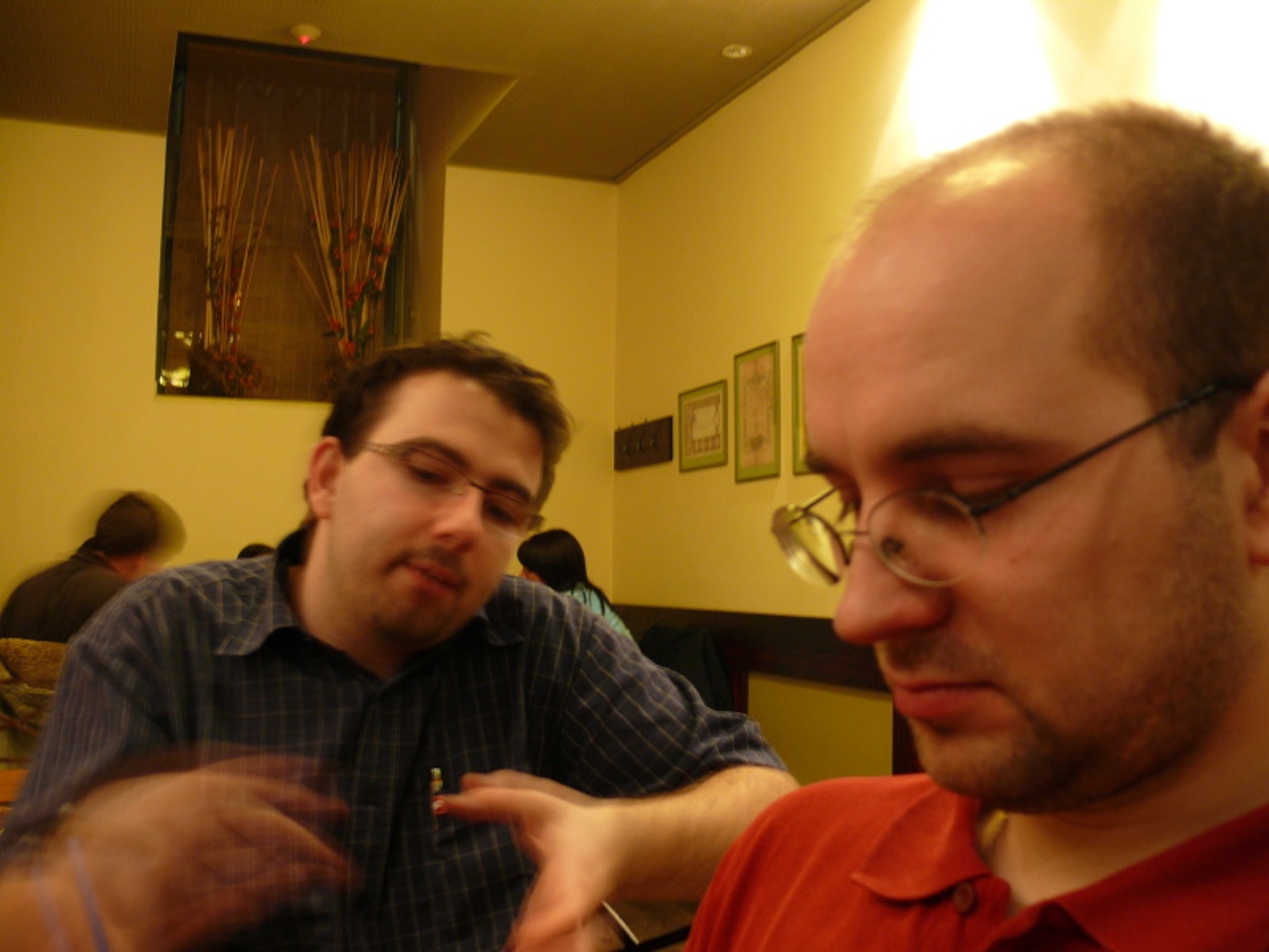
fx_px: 1283
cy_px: 476
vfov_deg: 40.7
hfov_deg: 52.6
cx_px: 634
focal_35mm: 35
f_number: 2.8
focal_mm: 7.4
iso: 100
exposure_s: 1/1.6
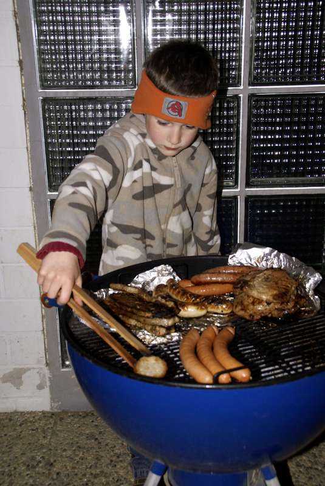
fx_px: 608
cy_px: 243
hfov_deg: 29.9
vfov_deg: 43.6
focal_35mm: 45
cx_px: 162
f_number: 5.6
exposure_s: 1/60
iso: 400
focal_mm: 30
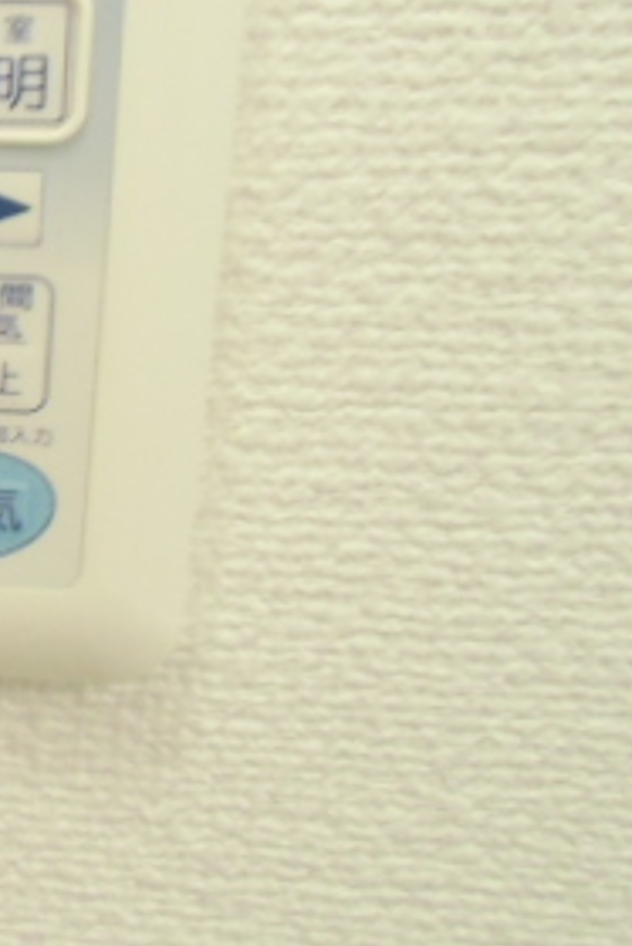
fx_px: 1499
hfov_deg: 20.4
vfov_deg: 35.0
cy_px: 412
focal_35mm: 57
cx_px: -321
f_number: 3
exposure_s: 1/20
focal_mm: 4.24
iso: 400
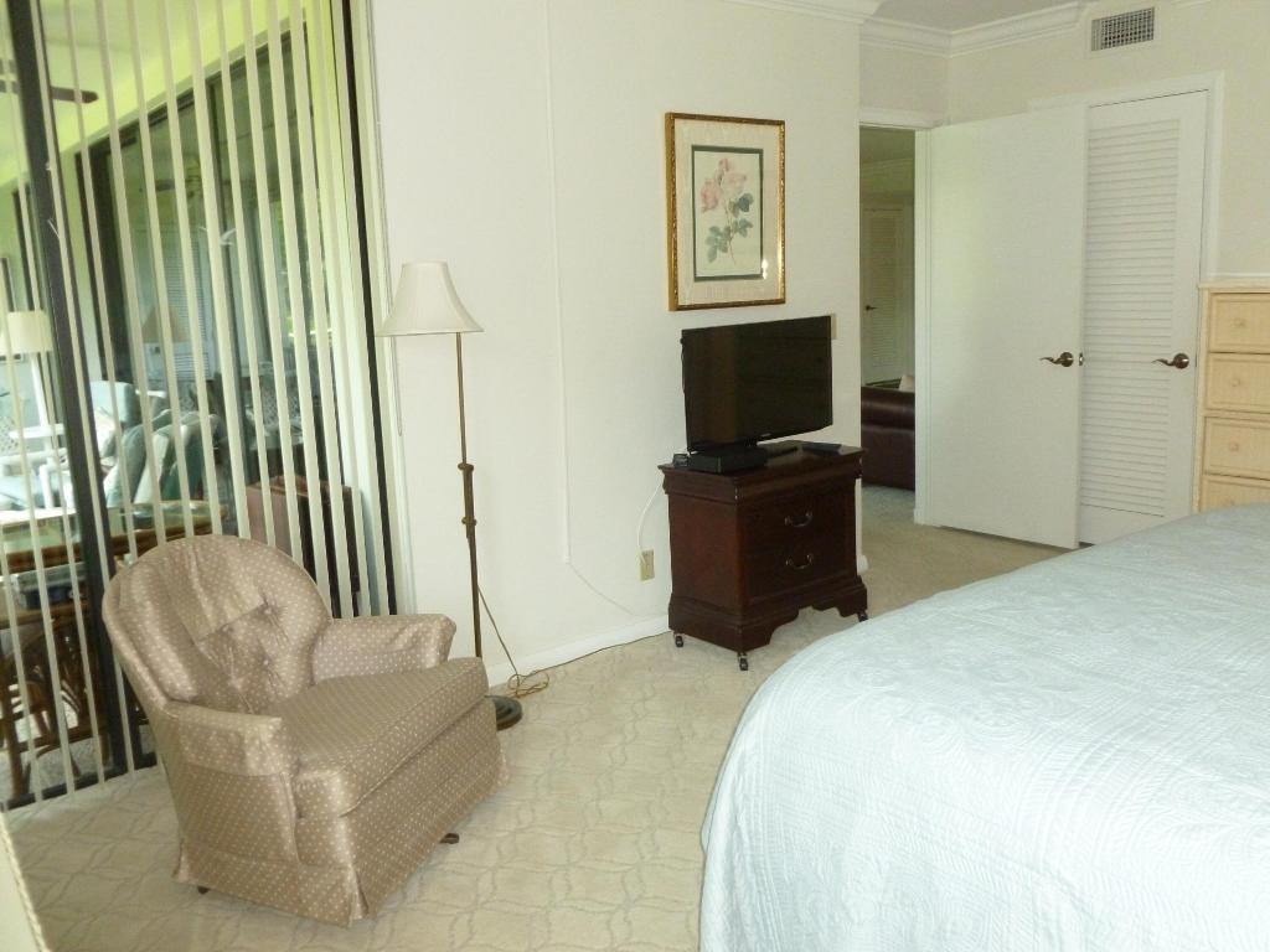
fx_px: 1027
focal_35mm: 28
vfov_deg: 49.7
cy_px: 476
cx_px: 635
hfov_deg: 63.4
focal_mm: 5
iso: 500
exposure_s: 1/60
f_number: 3.3
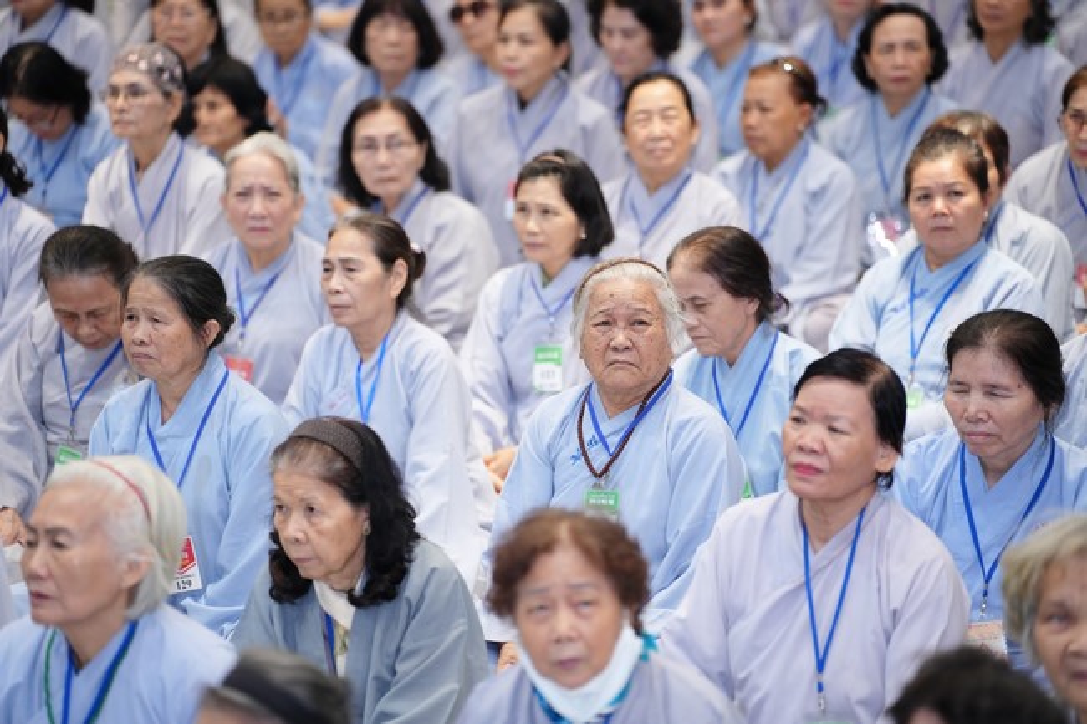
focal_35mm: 150
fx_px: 4528
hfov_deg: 13.7
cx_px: 544
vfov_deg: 9.1
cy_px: 362
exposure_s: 1/200
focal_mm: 150
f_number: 2.8
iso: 2500
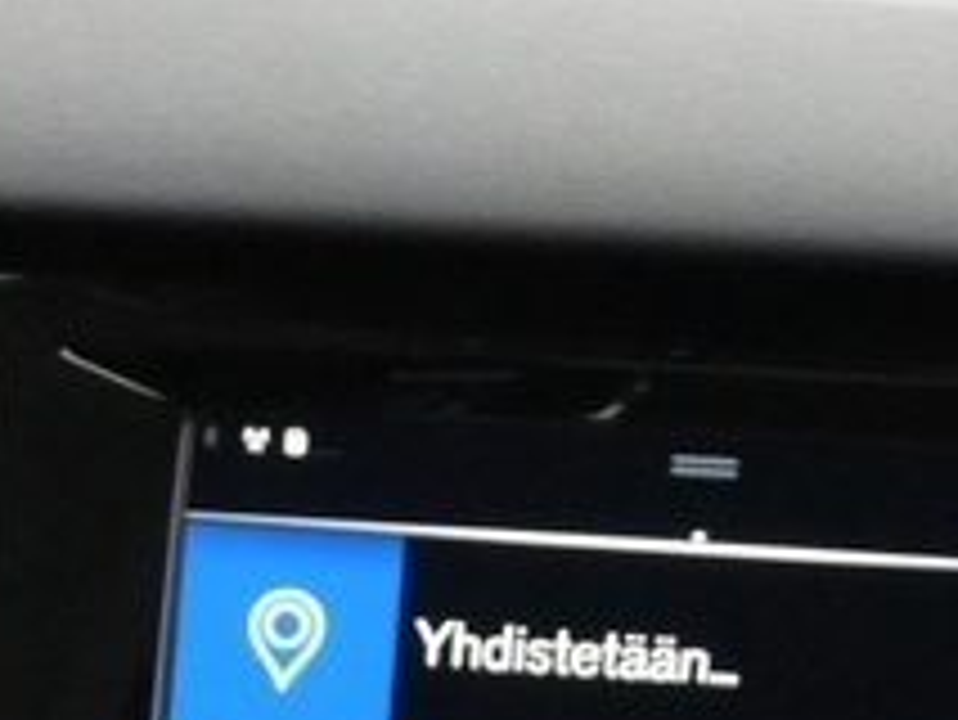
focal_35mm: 253
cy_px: 1922
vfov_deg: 5.6
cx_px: -796
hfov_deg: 7.6
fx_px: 6996
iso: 2800
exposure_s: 1/40
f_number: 4.2
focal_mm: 23
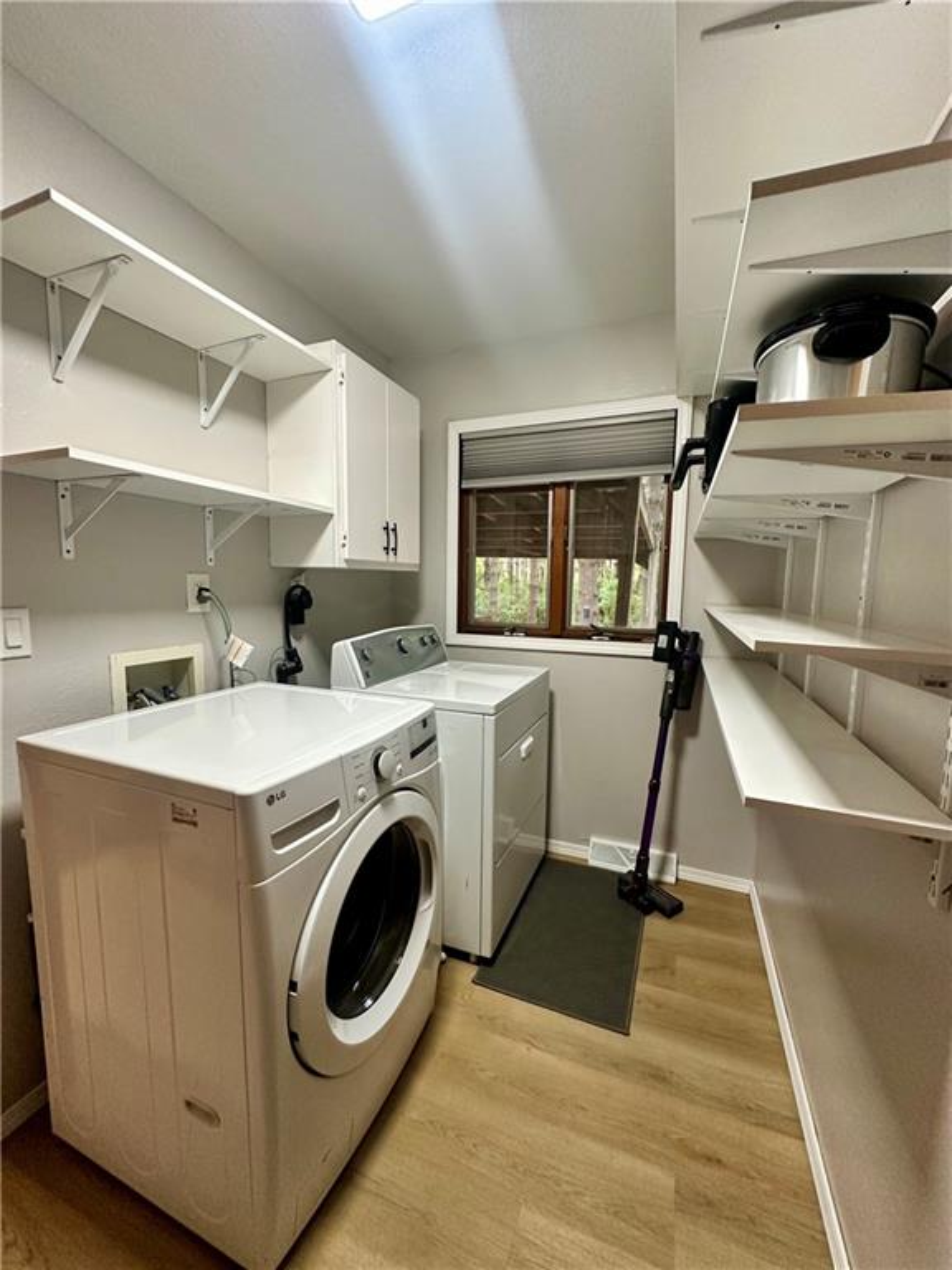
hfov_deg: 85.7
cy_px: 635
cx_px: 476
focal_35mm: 14
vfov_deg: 102.1
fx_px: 513
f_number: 2.2
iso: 320
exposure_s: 1/60
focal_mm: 2.22
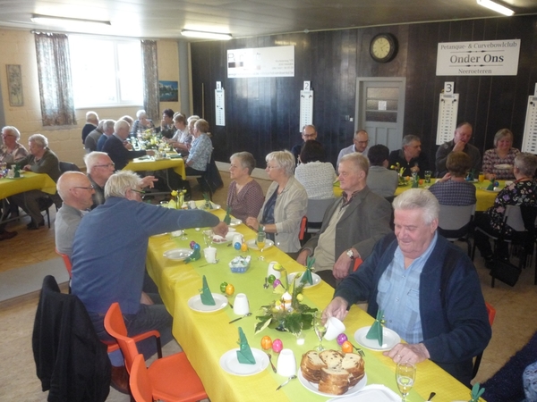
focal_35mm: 30
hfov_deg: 60.0
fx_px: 465
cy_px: 201
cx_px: 268
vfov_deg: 46.8
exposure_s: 1/30
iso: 400
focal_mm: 5.2
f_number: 3.3
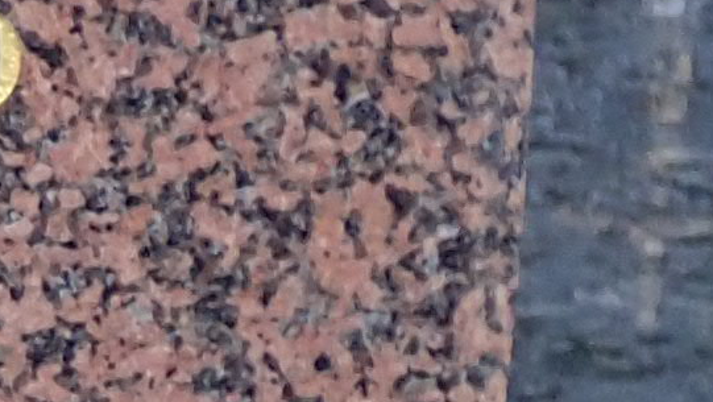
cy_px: 577
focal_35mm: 322
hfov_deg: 6.3
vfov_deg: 3.8
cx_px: -1103
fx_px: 6091
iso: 200
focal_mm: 7.34
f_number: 2.8
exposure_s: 1/250
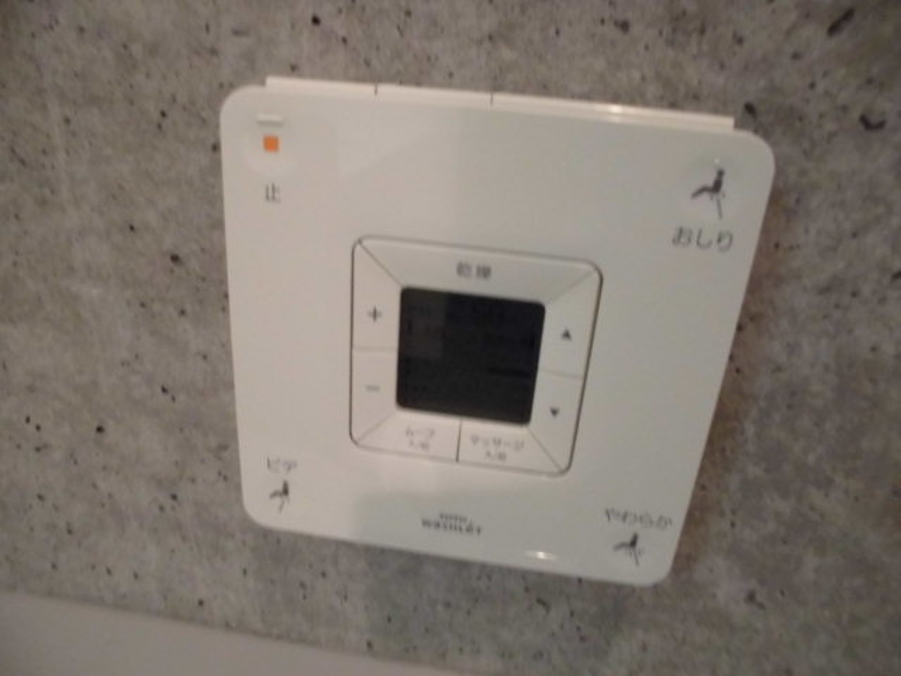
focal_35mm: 26
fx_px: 677
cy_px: 338
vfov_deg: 53.1
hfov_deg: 67.3
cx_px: 450
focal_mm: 4.6
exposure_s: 1/40
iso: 800
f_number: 3.5
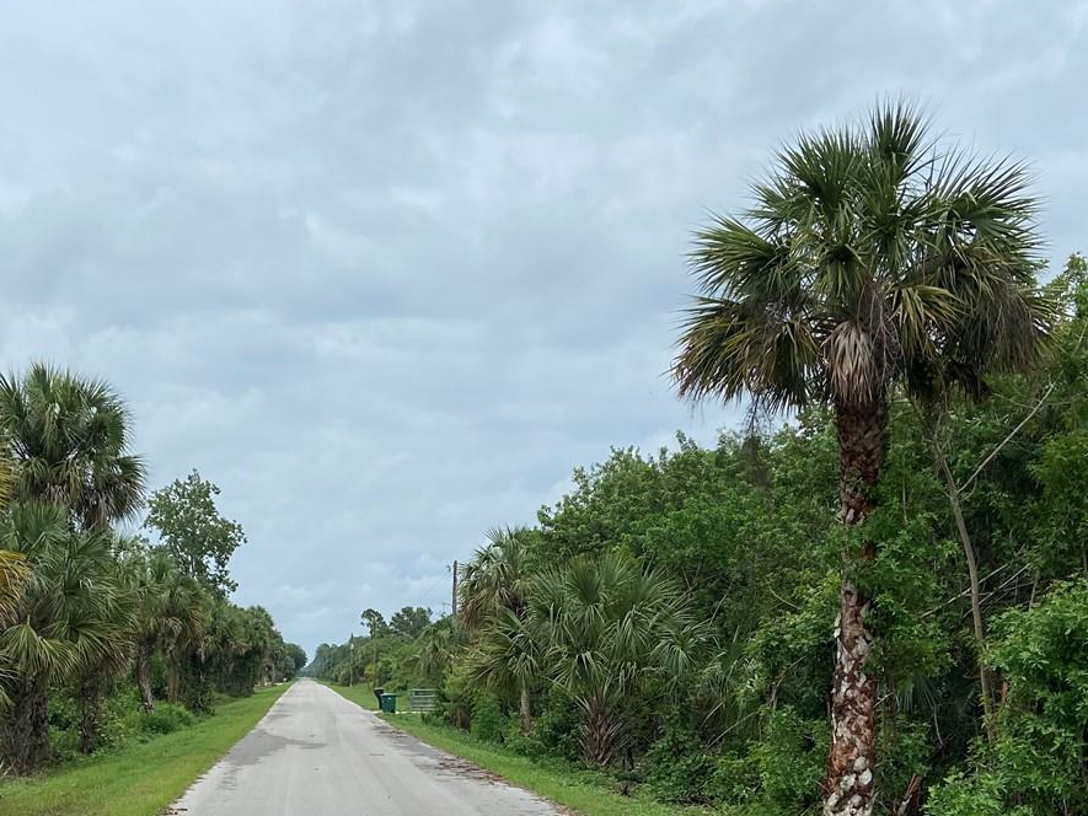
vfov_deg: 30.2
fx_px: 1477
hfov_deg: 40.2
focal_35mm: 47
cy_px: 648
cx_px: 422
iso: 32
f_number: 1.8
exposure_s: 1/2513
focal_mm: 4.25
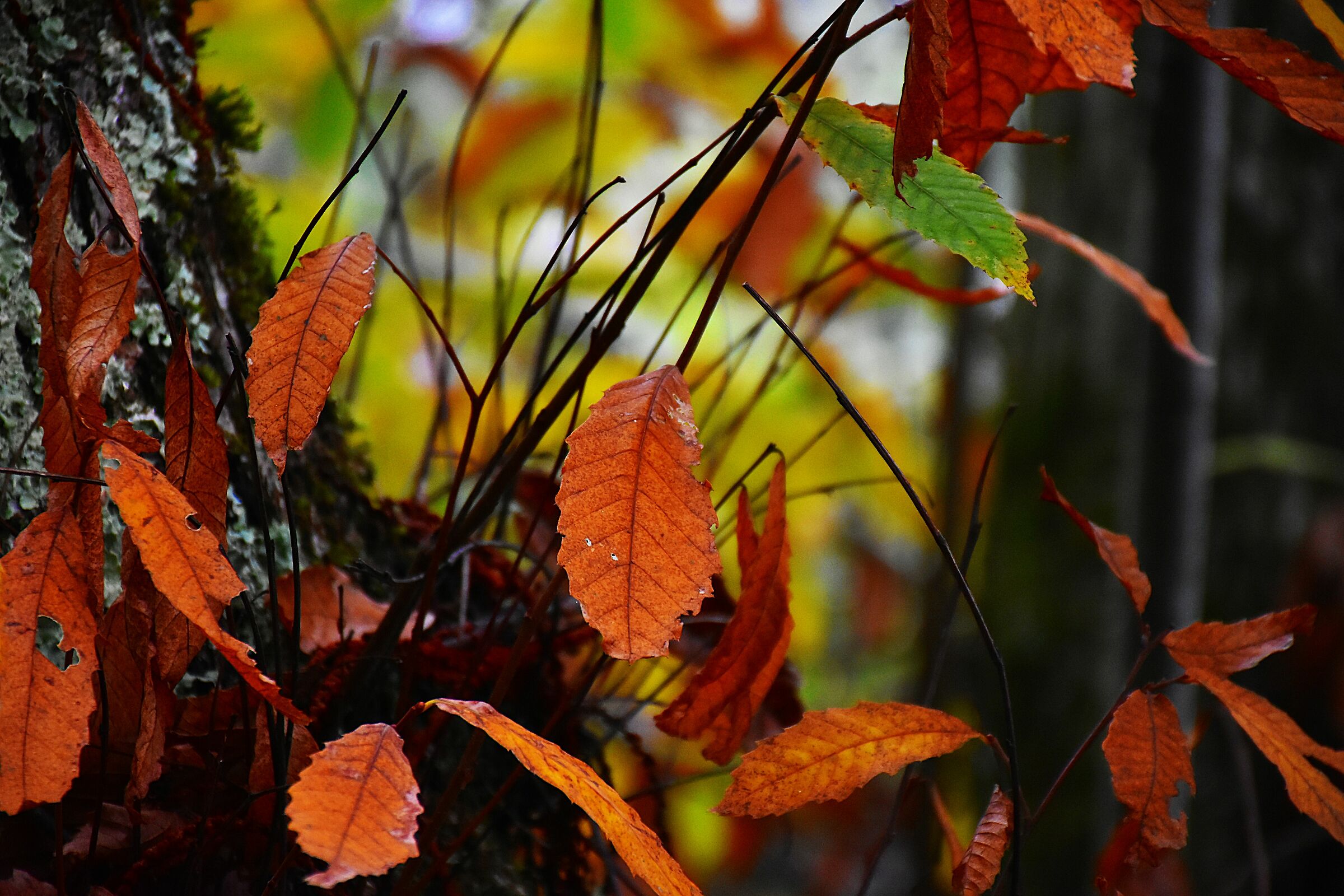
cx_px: 672
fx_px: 7839
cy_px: 448
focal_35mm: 210
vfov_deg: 6.5
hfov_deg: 9.8
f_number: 5.6
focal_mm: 140
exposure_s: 1/250
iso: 2500
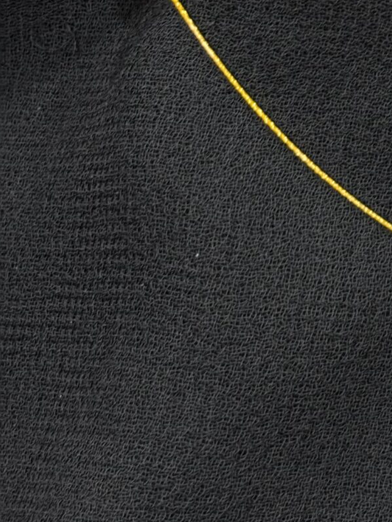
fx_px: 2537
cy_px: -154
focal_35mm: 168
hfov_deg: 8.6
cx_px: 632
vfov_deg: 11.5
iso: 320
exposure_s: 1/30
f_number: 1.6
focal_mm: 5.96
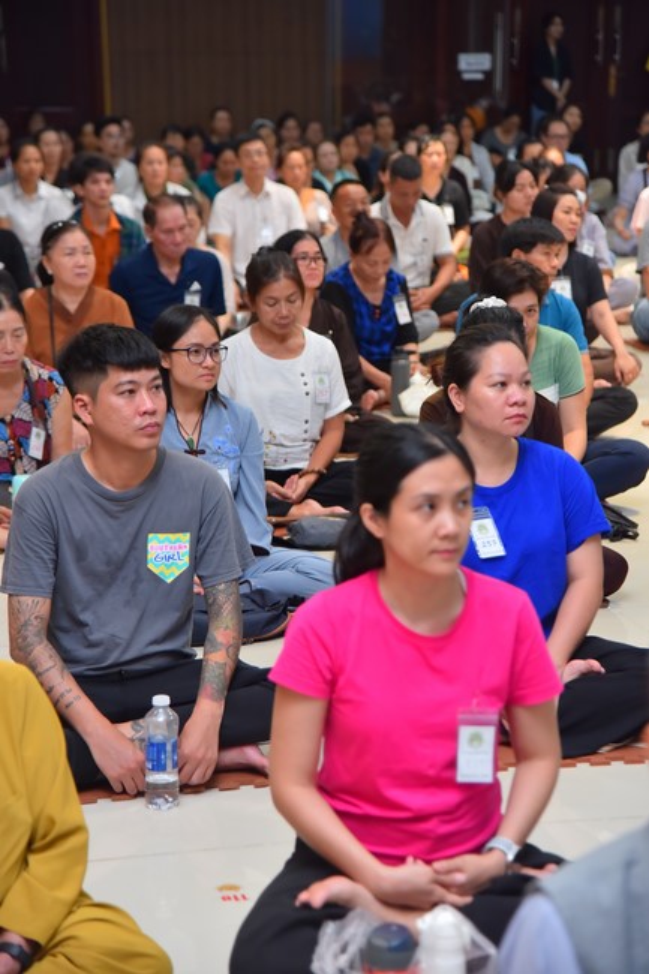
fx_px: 2489
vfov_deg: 22.1
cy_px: 487
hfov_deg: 14.9
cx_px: 324
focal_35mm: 92
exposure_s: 1/100
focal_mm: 92
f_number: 5
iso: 1250
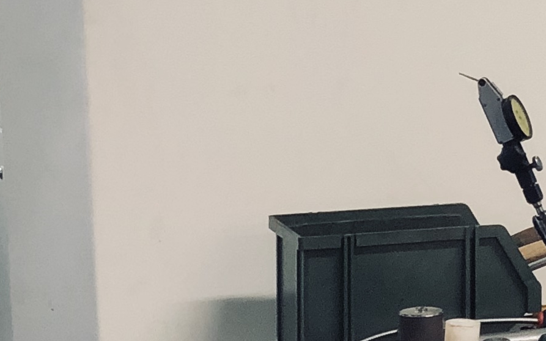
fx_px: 3705
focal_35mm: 249
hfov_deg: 8.0
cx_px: 1157
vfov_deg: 5.2
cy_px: -141
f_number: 2.4
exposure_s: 1/50
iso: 50
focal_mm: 6
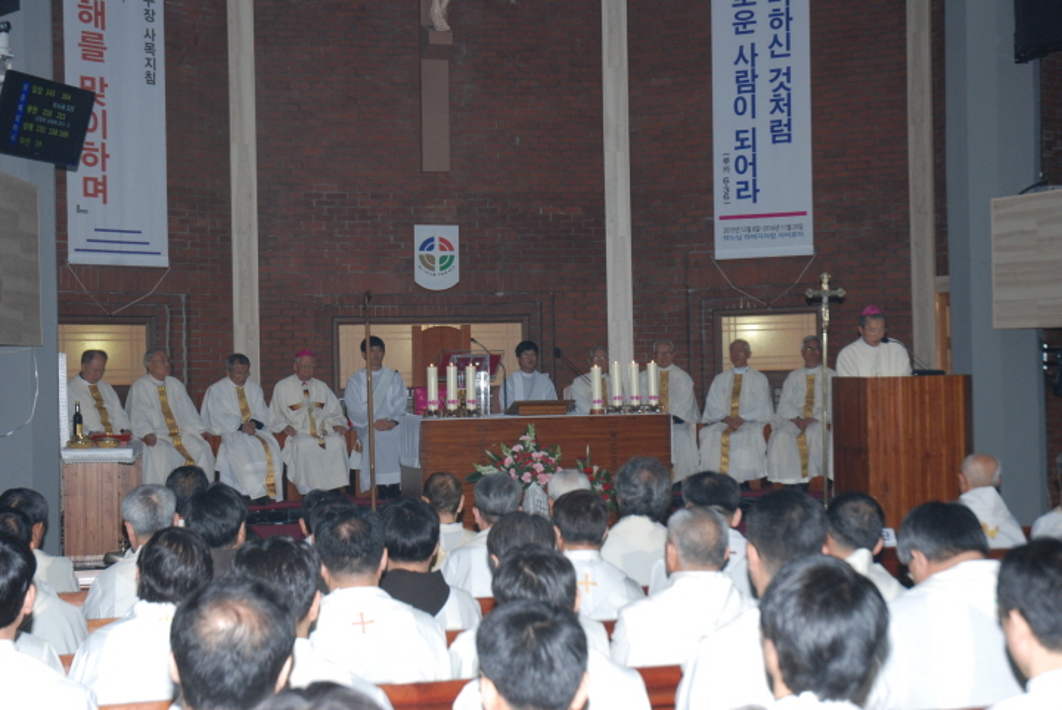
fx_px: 1682
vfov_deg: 23.8
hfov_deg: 35.0
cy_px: 355
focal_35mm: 57
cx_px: 531
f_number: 5.6
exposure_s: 1/60
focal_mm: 38
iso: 400
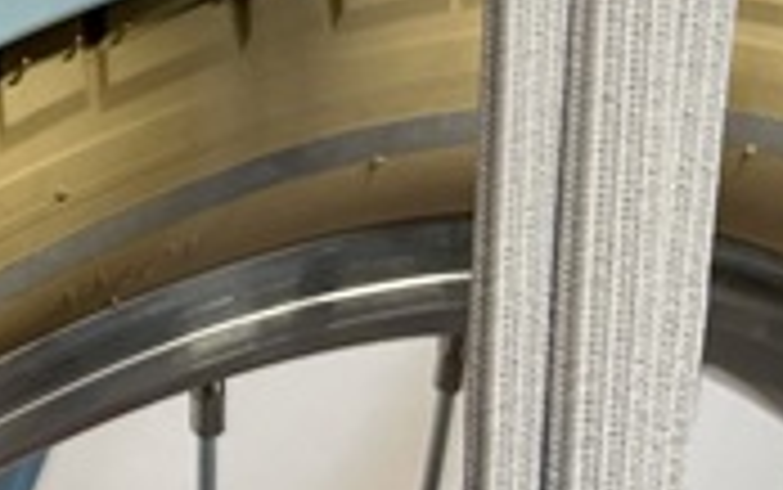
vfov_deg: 10.2
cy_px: -13
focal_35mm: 127
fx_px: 2712
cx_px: -738
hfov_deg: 14.1
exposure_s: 1/50
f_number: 1.6
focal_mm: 5.1
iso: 80
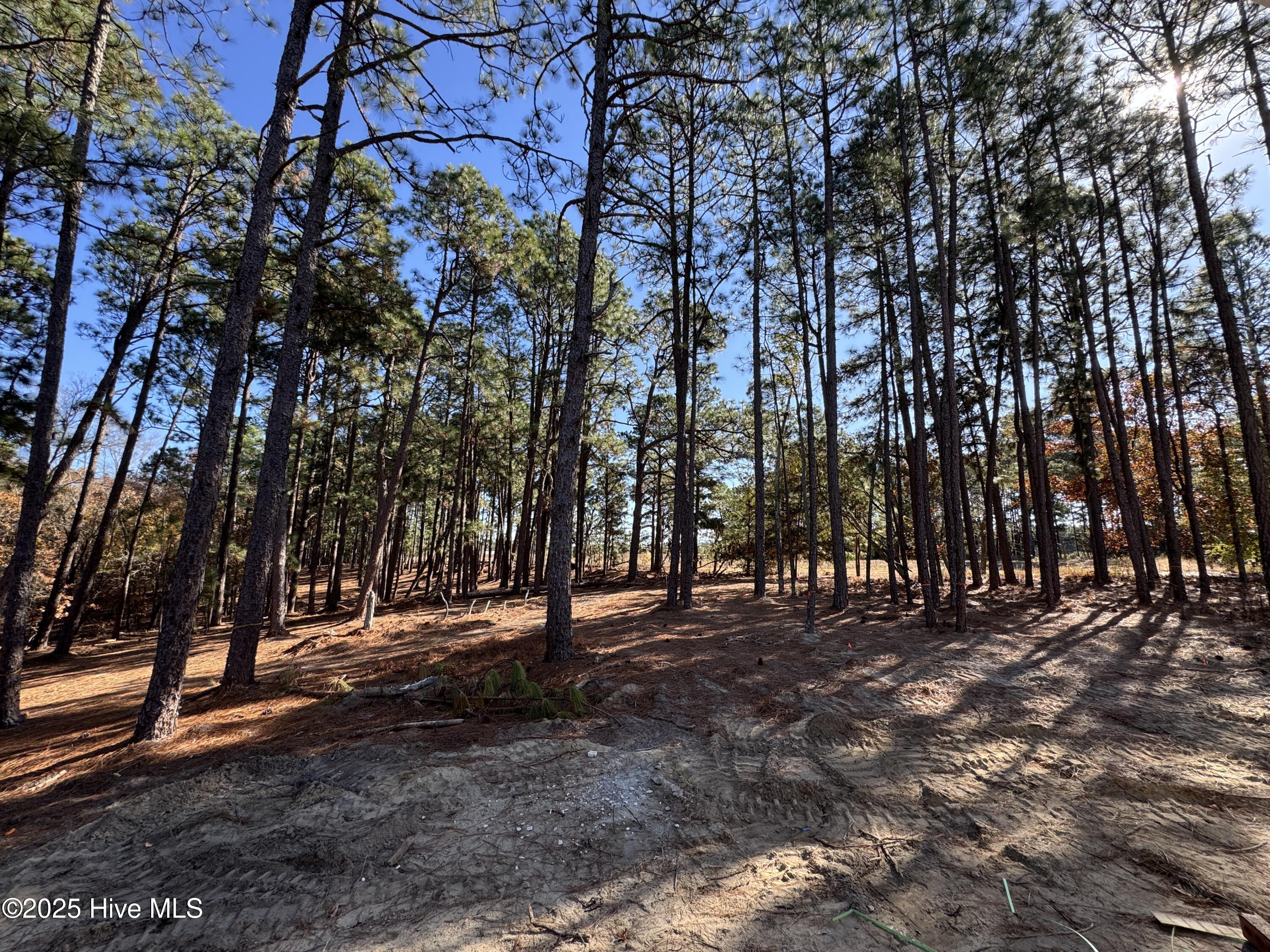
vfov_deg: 85.7
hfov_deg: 102.1
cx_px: 635
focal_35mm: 14
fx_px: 514
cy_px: 476
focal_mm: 2.22
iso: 40
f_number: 2.2
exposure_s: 1/334
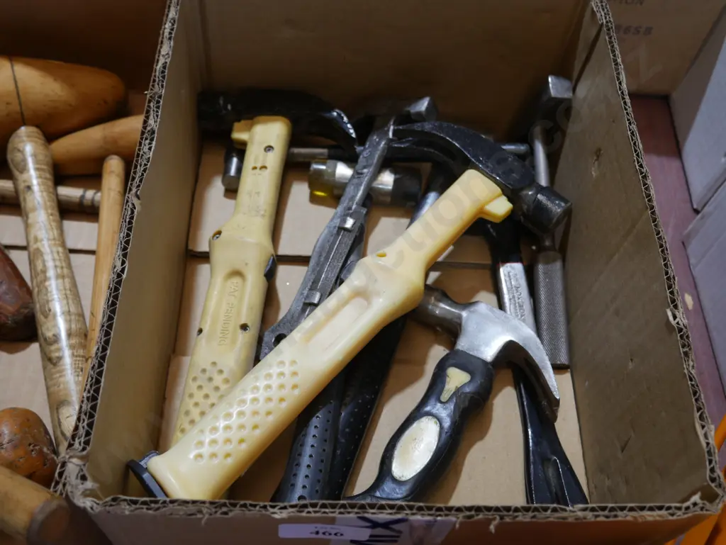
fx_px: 797
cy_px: 272
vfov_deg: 37.8
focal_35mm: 38
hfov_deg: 49.0
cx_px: 363
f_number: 4.1
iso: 200
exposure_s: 1/60
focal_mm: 19
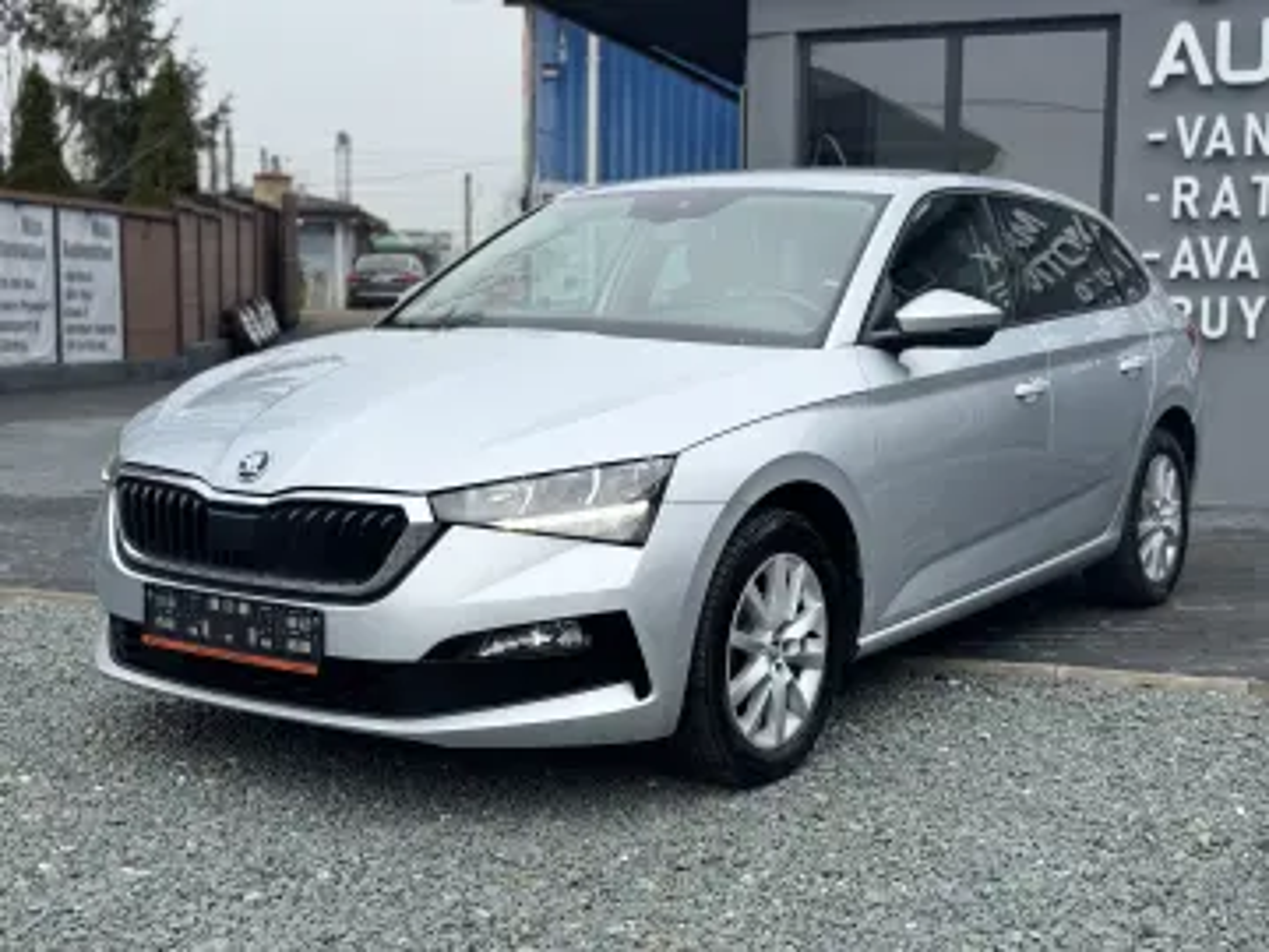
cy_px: 476
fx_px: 1760
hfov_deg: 39.7
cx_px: 634
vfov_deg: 30.3
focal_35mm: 48
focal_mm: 6.76
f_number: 1.78
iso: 50
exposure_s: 1/203
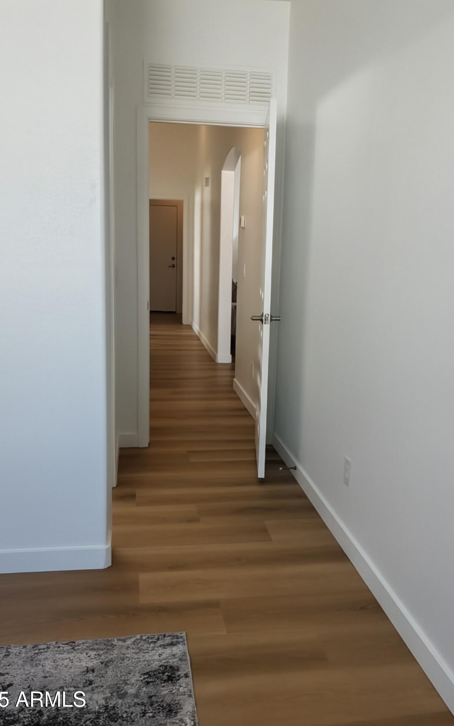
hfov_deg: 47.6
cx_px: 239
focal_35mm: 26
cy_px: 362
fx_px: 515
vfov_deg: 70.4
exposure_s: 1/24
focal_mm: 6.9
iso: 40
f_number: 1.68
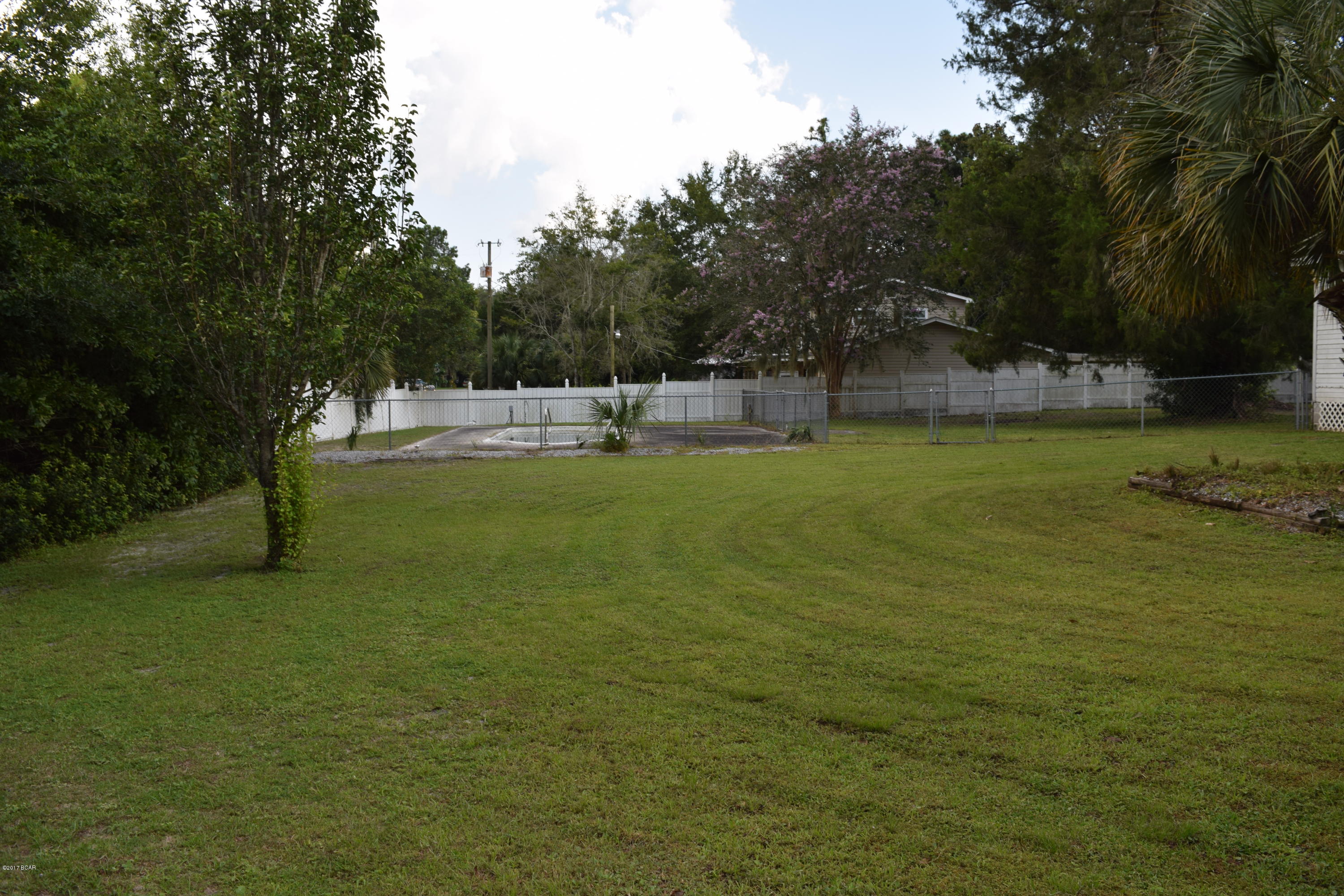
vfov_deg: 47.9
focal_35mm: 27
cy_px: 448
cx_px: 672
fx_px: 1008
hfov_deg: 67.4
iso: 100
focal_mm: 18
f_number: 6.3
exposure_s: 1/160
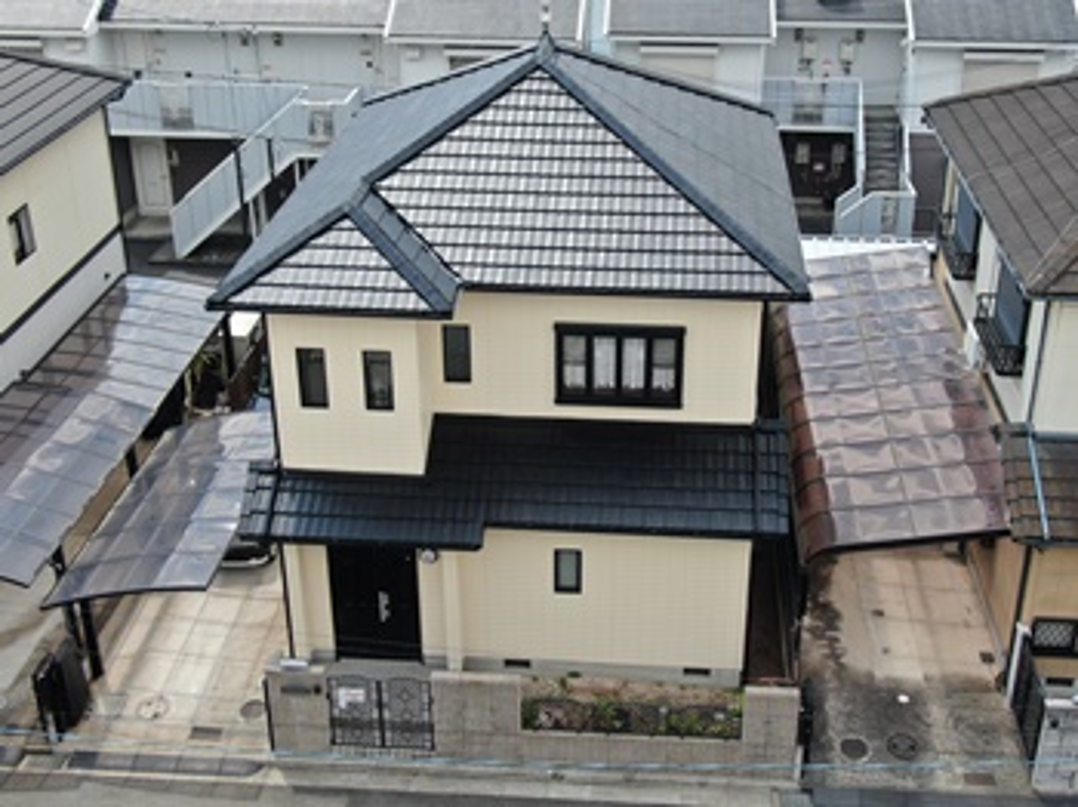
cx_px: 539
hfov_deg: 50.2
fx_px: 1151
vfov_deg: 38.6
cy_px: 404
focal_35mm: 37
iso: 100
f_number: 3.4
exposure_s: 1/500
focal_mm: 6.35
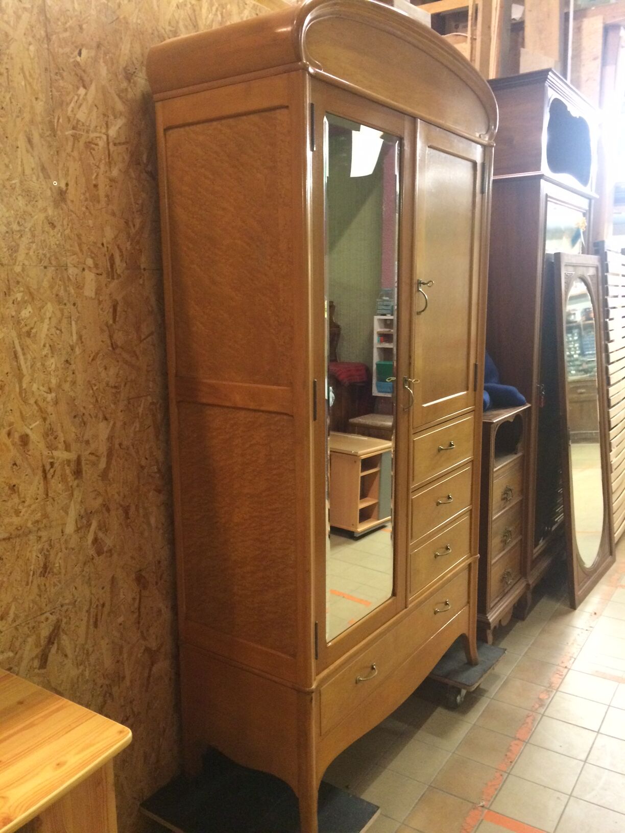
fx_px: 698
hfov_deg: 48.2
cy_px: 416
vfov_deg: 61.7
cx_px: 312
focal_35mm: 29
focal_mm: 4.15
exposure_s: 1/17
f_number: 2.2
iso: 320
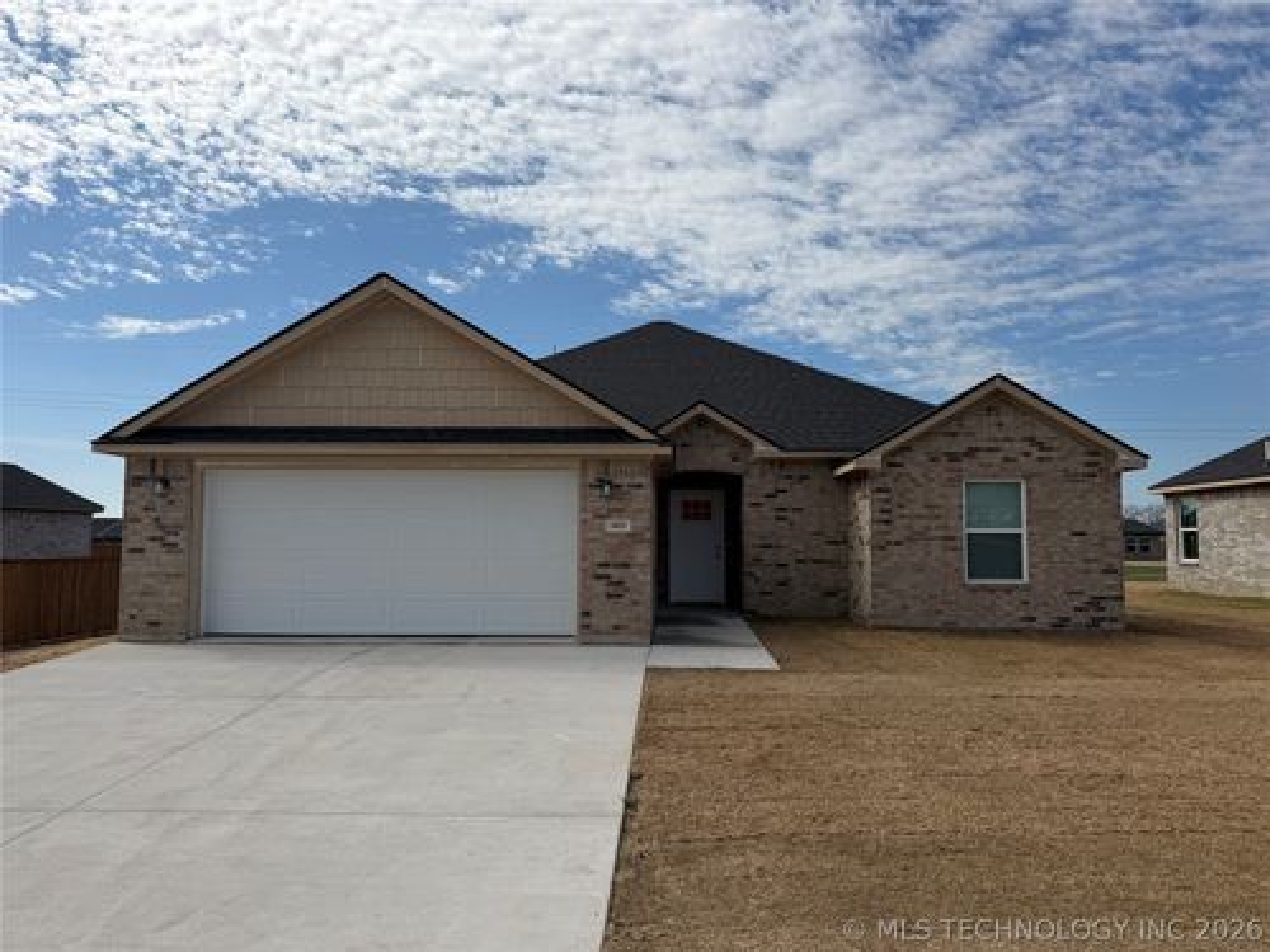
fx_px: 881
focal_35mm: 24
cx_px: 635
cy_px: 476
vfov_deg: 56.8
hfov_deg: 71.6
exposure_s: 1/8130
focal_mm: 6.76
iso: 80
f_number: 1.78
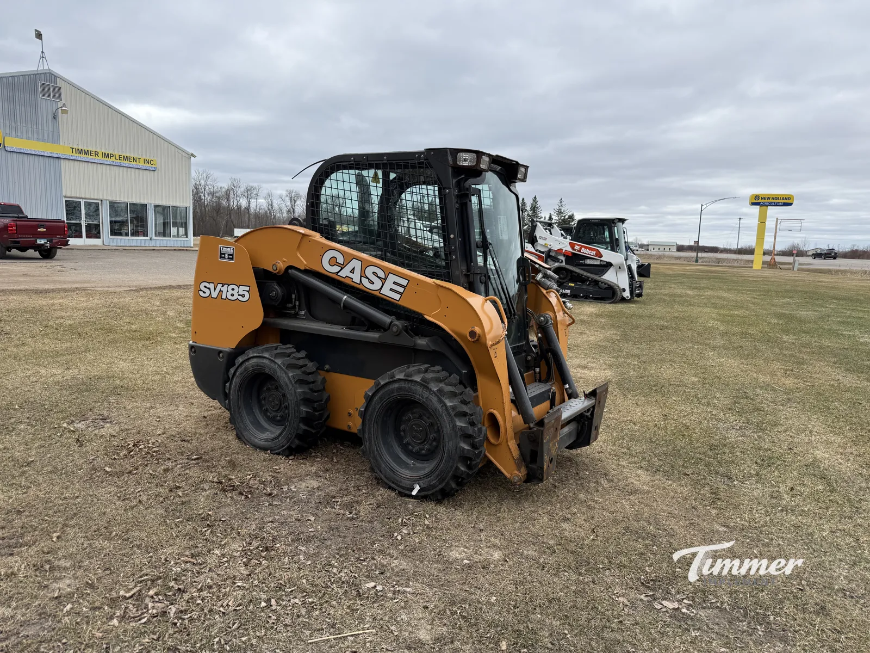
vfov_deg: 56.8
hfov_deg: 71.6
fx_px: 603
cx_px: 435
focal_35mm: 24
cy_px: 326
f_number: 1.78
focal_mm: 6.76
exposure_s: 1/2703
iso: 80
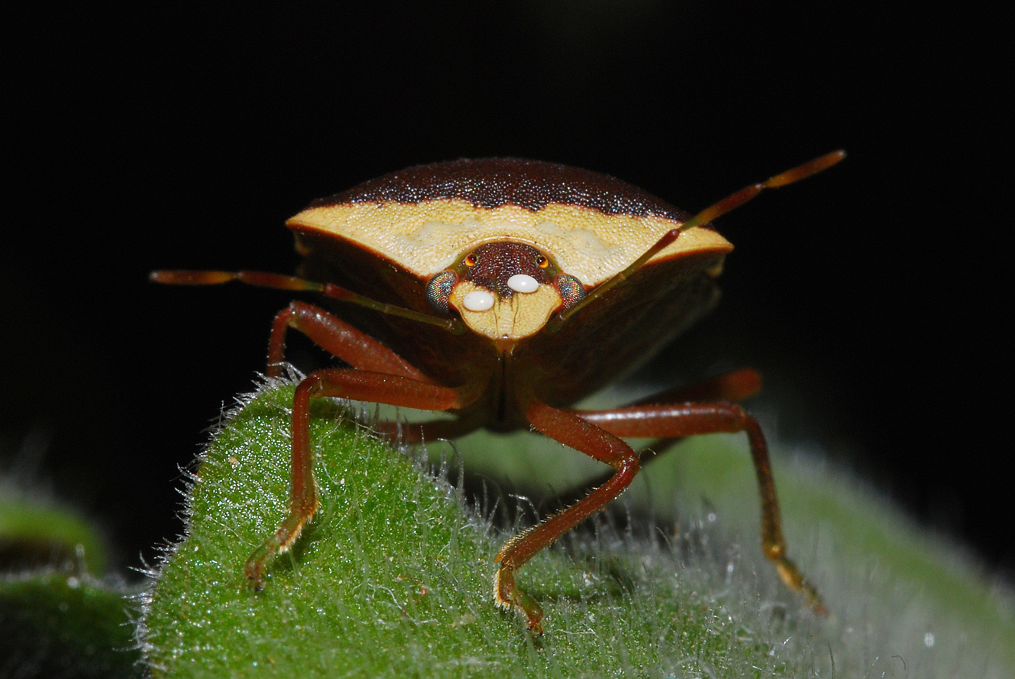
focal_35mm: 158
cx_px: 508
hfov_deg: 13.0
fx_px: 4445
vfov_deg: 8.7
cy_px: 340
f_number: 14
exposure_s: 1/125
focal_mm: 105
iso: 200
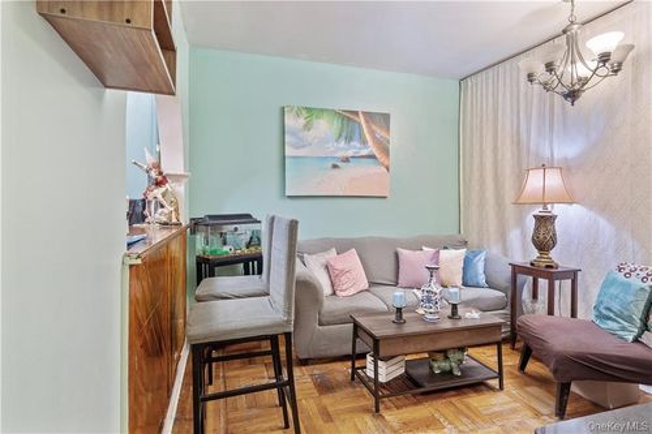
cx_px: 326
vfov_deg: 67.3
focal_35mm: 18
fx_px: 326
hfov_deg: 90.0
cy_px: 217
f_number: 8
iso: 400
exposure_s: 4
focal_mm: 12
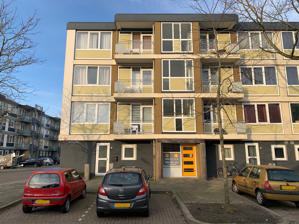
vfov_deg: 53.1
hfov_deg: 67.3
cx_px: 150
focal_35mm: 26
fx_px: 225
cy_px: 112
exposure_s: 1/802
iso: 25
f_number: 1.8
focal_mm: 4.25
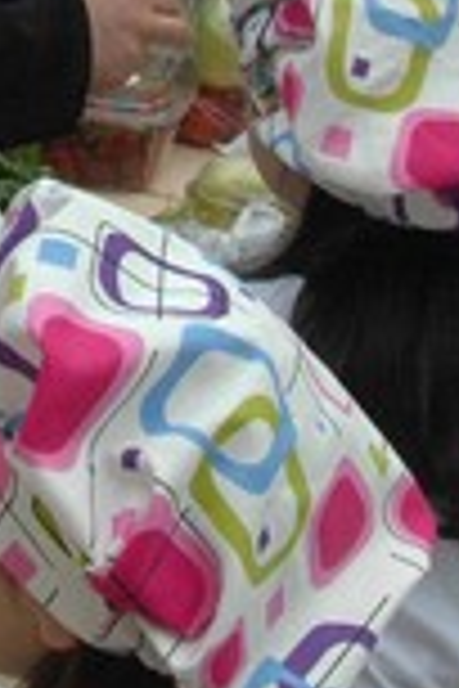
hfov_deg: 8.6
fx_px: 3002
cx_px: -194
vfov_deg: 12.6
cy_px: -232
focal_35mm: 157
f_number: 10
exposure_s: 1/400
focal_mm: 24
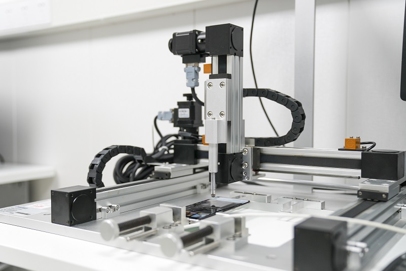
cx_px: 203
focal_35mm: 39
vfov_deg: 34.2
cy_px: 136
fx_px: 440
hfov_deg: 49.5
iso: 320
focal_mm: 39
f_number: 2.8
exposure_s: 1/100
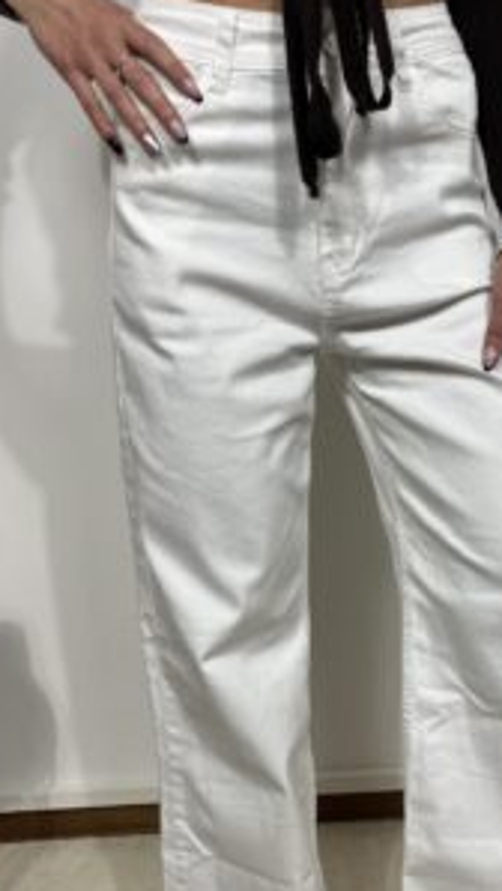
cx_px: 374
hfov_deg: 30.7
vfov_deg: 52.5
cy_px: 517
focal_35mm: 38
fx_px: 898
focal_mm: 5.1
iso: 64
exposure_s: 1/100
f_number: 1.6
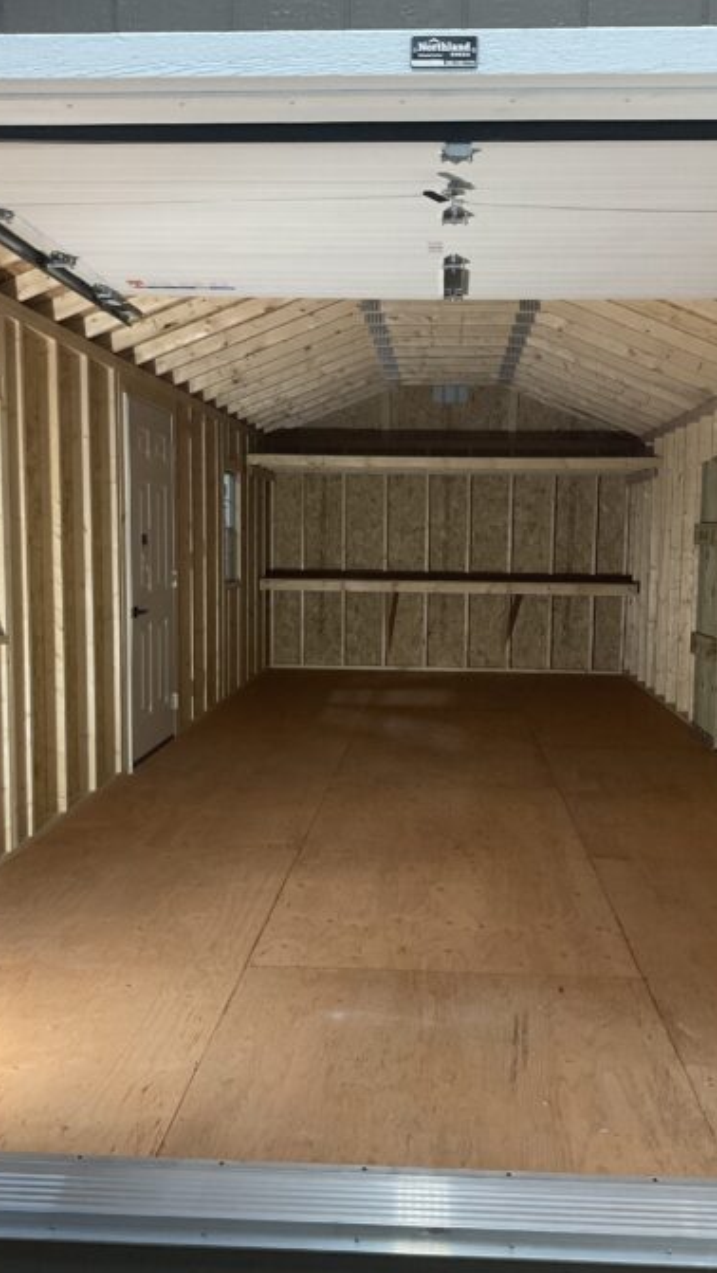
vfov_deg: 61.0
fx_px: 1080
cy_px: 643
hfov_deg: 36.7
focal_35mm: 32
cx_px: 396
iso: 160
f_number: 1.8
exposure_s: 1/60
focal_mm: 3
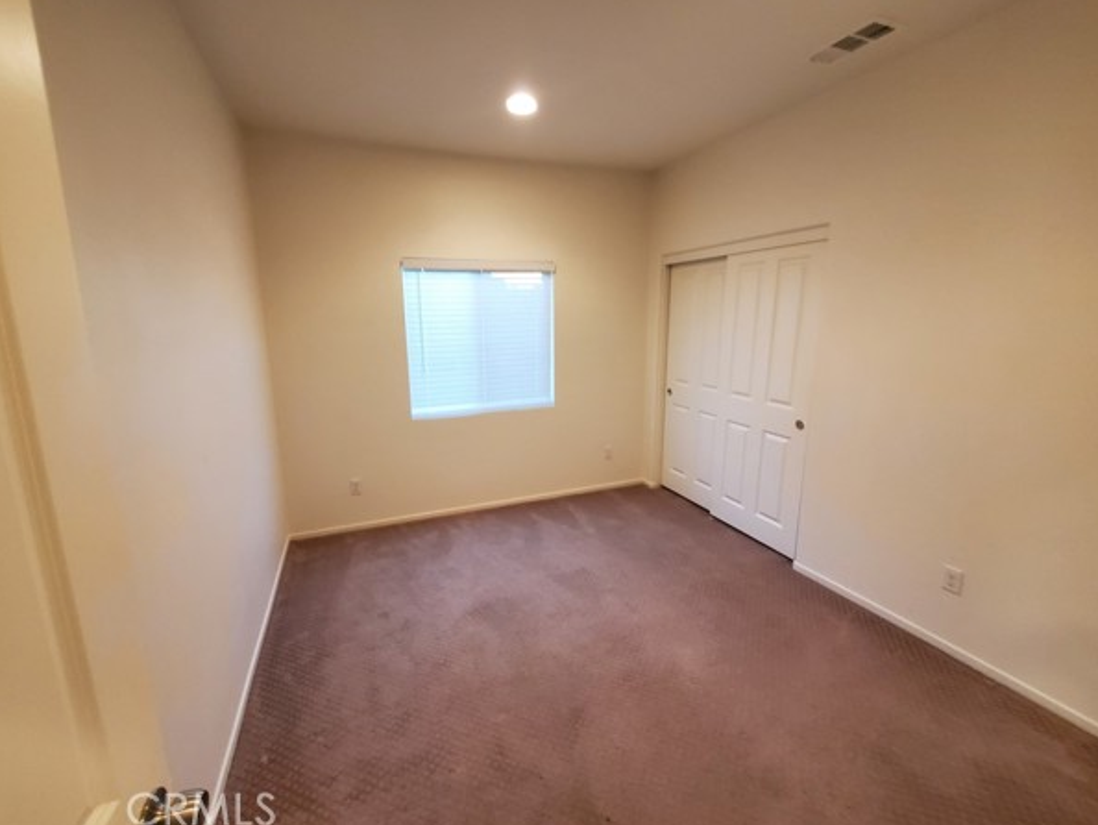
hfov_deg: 102.0
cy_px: 392
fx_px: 444
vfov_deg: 85.7
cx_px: 525
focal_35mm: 14
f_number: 2.2
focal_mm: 1.8
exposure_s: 1/30
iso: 500
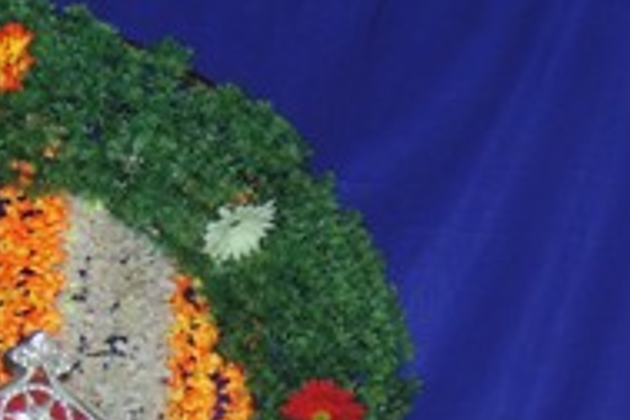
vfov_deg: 6.4
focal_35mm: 211
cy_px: 743
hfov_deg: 9.7
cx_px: 483
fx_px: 3692
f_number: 3.7
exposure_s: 1/50
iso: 320
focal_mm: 10.7
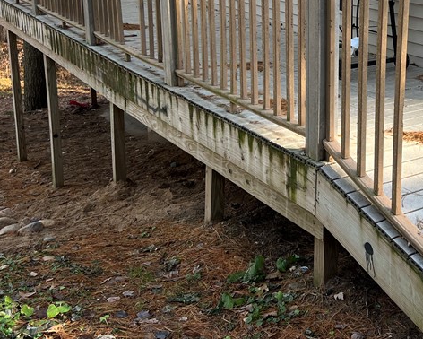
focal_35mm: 55
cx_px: 357
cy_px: 95
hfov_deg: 32.9
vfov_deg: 27.3
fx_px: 689
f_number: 1.5
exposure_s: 1/230
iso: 40
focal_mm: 5.7
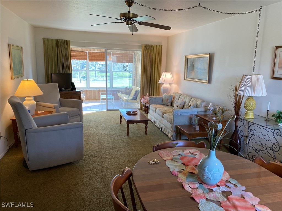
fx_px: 212
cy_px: 106
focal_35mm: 26
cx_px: 141
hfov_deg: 67.3
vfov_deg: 53.1
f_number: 1.8
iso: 64
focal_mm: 4.25
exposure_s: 1/60
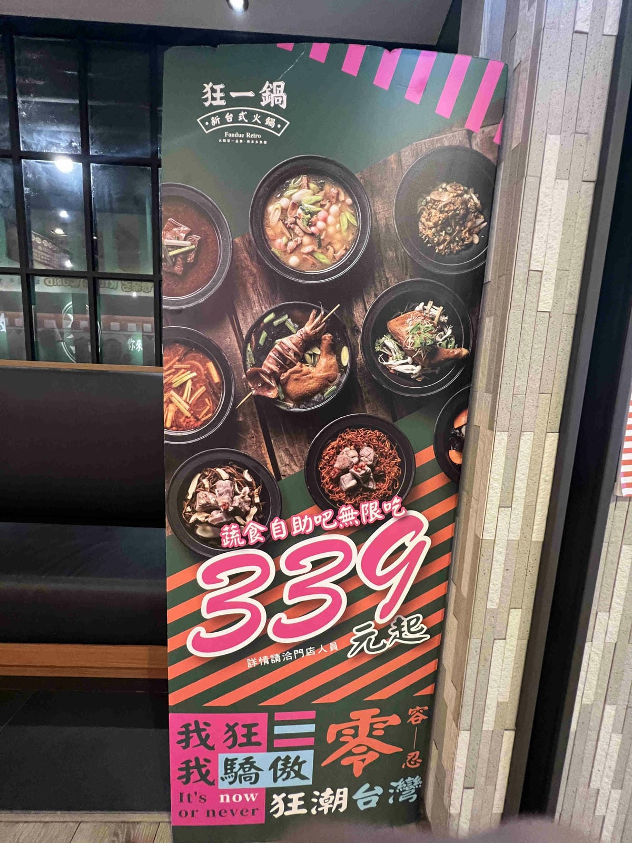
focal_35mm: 13
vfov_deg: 106.2
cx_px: 316
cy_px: 422
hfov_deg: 89.9
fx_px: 316
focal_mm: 1.57
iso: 800
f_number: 1.8
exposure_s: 1/60
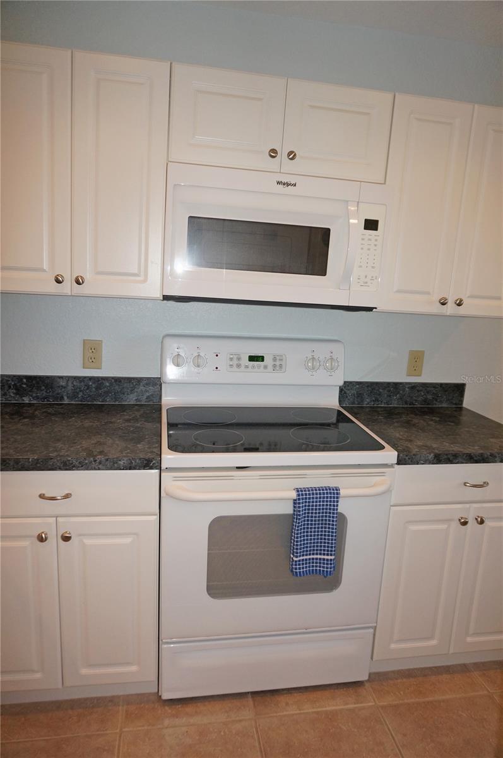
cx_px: 252
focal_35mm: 24
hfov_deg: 53.0
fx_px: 504
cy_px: 379
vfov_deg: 73.8
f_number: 4
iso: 640
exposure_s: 1/160
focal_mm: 16
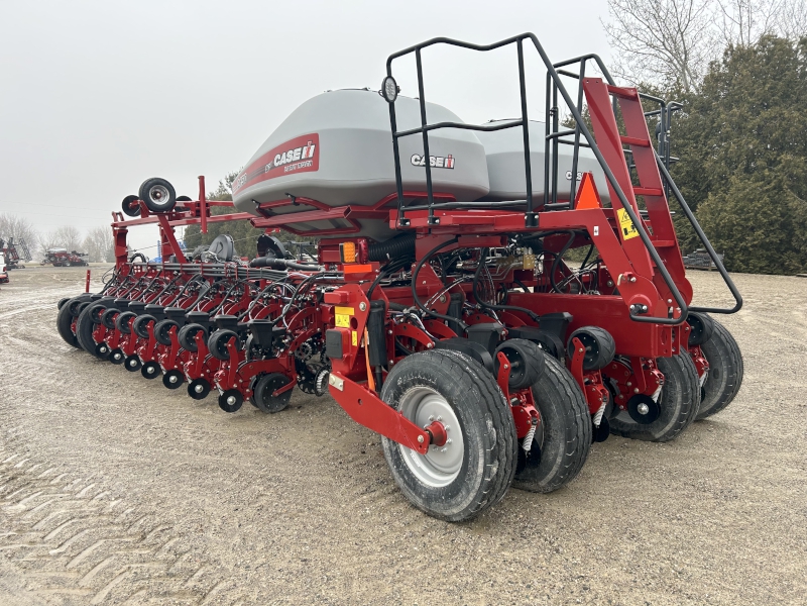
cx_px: 404
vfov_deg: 53.1
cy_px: 303
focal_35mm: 26
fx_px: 606
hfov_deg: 67.3
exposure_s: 1/319
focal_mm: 5.7
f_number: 1.5
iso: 50
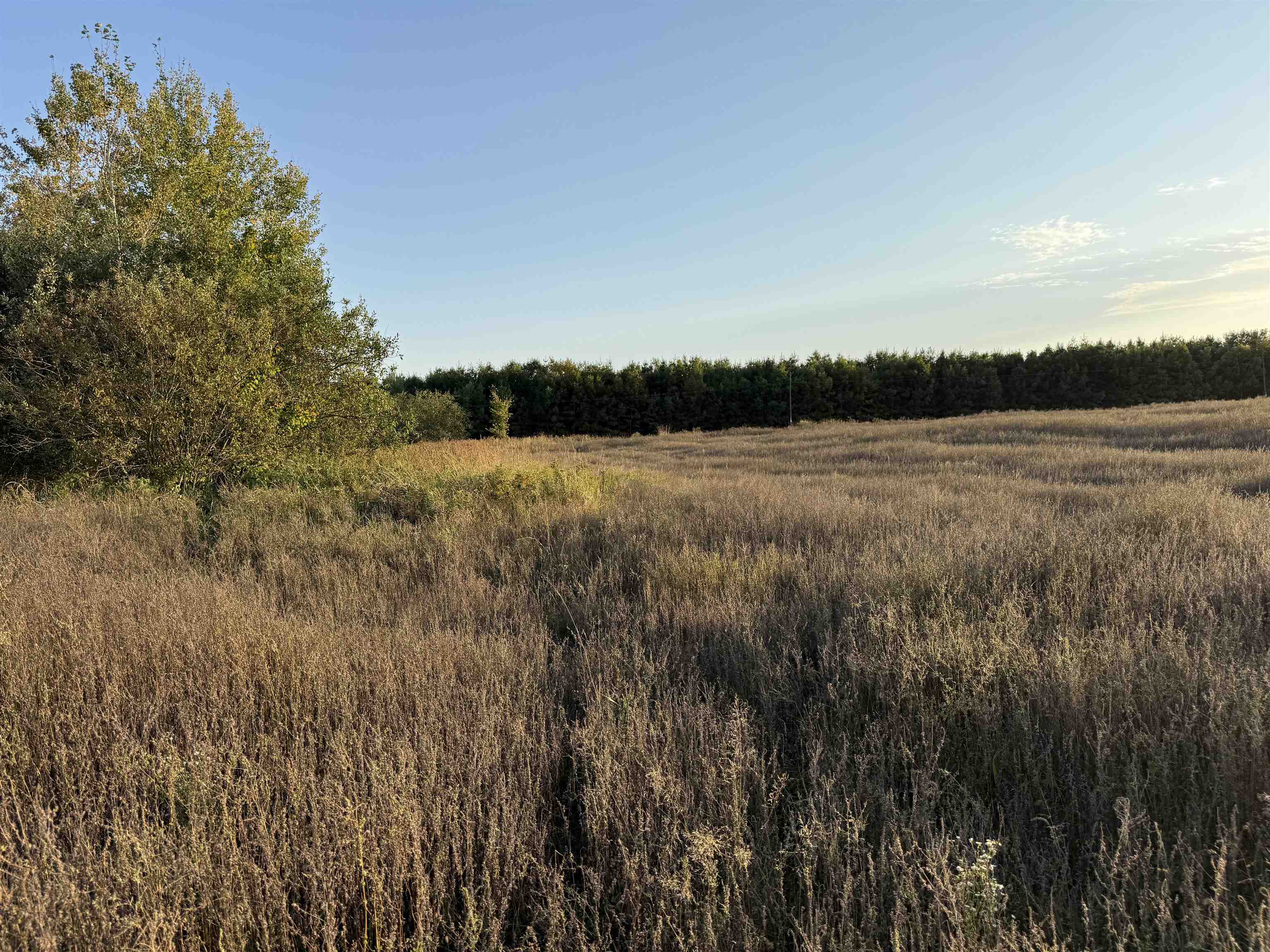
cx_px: 635
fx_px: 881
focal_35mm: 24
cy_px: 476
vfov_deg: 56.8
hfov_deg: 71.6
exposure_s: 1/2703
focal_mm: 6.76
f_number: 1.78
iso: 80
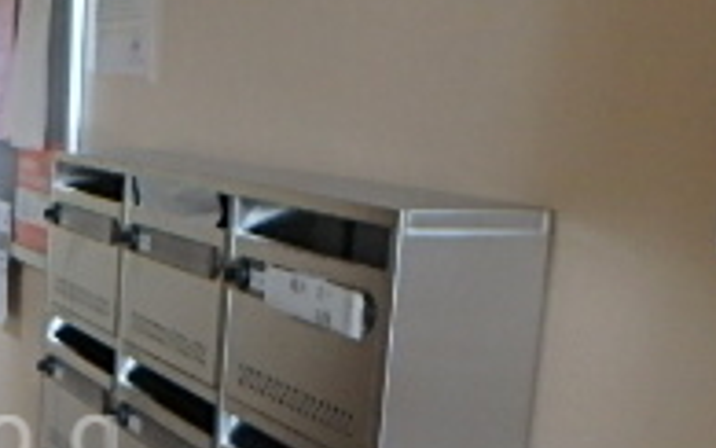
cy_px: 441
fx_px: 1425
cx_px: -114
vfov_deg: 17.5
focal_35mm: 73
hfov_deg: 25.6
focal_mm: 3.7
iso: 500
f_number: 3.5
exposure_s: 1/30
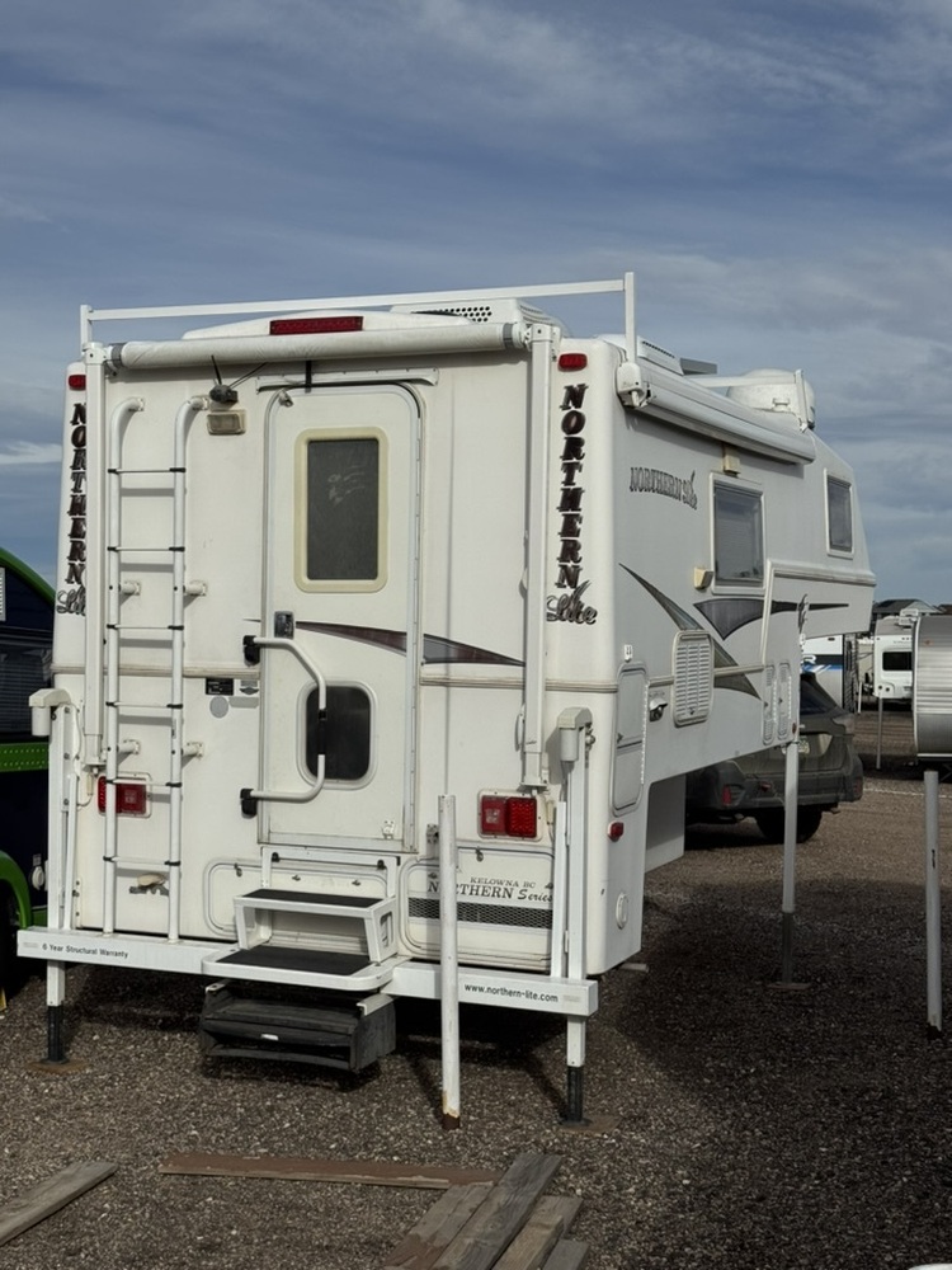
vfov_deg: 39.7
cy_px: 635
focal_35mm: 48
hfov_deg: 30.3
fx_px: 1760
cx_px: 476
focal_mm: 6.76
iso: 64
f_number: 1.78
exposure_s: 1/12500
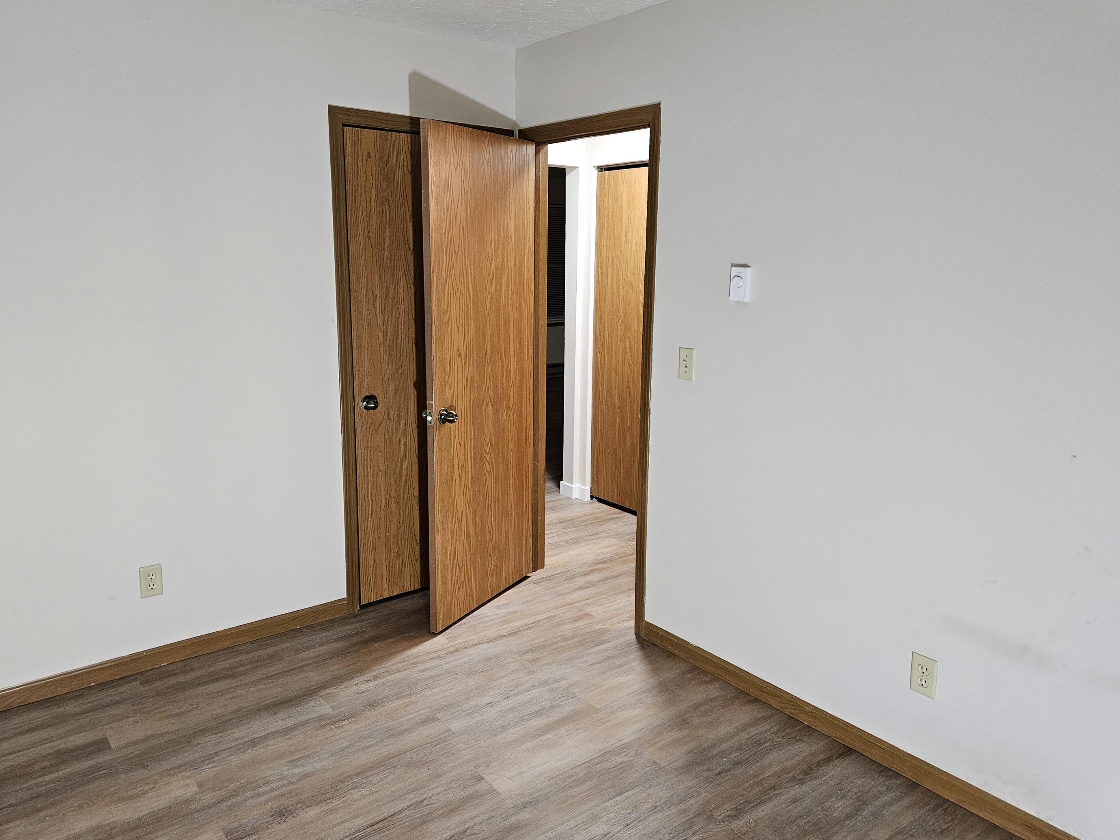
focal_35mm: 25
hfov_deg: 69.4
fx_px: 809
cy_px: 401
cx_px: 537
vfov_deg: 54.9
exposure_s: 1/120
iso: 640
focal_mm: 5.4
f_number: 1.8
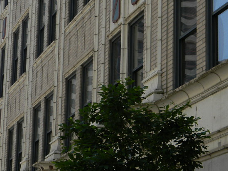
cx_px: 77
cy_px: 73
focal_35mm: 125
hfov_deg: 15.7
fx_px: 823
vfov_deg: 11.9
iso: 80
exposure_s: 1/346
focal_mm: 12.2
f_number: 4.3
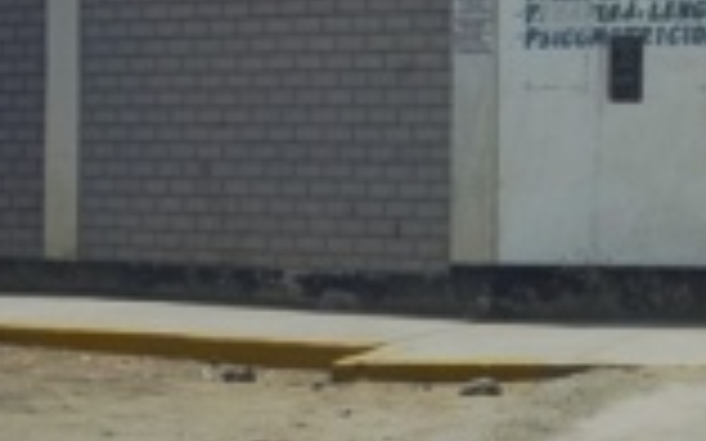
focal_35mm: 145
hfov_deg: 13.7
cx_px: 980
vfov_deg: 8.9
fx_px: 2789
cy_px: -76
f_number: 13
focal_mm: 8.6
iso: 100
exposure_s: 1/125
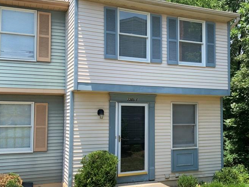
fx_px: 324
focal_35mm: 45
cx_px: 164
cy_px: 102
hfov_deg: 41.6
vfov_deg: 32.2
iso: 16
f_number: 1.8
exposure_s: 1/898
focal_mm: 3
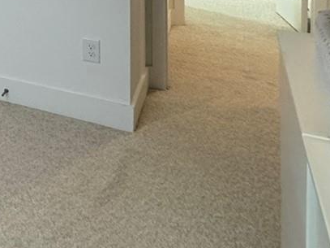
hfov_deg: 22.9
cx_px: -238
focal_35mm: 55
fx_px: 524
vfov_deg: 22.8
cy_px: -97
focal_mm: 2.22
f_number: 2.2
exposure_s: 1/120
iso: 250
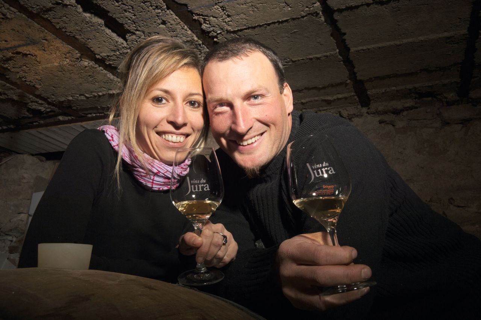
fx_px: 454
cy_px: 160
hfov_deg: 55.8
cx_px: 240
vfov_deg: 38.8
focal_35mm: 34
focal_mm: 34
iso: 400
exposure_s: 1/250
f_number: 22
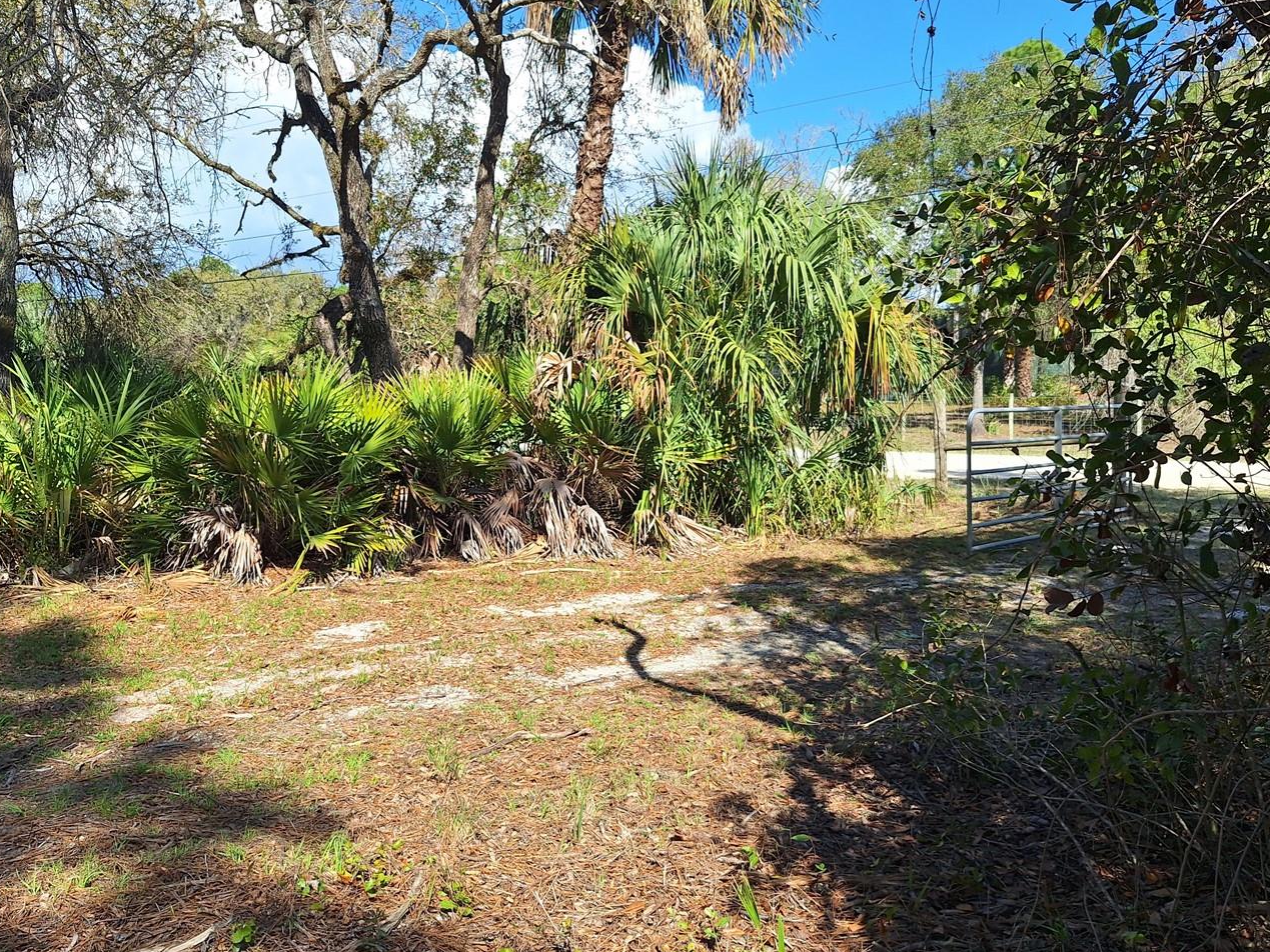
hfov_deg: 61.6
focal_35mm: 29
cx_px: 597
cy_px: 419
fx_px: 1064
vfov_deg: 48.1
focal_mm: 5.54
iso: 40
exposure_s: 1/2198
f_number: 1.8
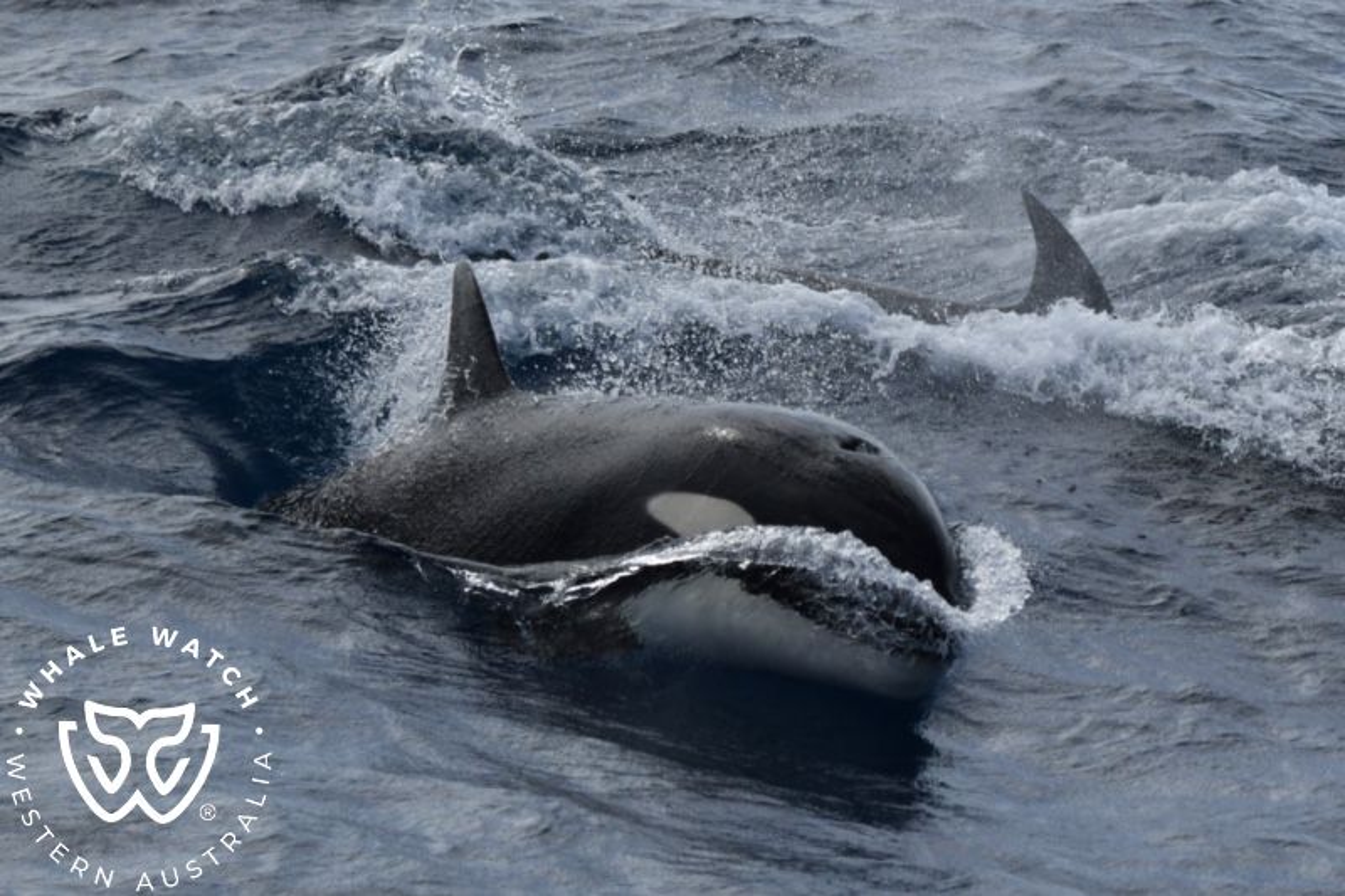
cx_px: 672
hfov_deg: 6.4
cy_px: 448
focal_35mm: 320
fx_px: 11952
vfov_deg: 4.3
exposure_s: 1/8000
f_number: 5.6
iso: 800
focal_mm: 320
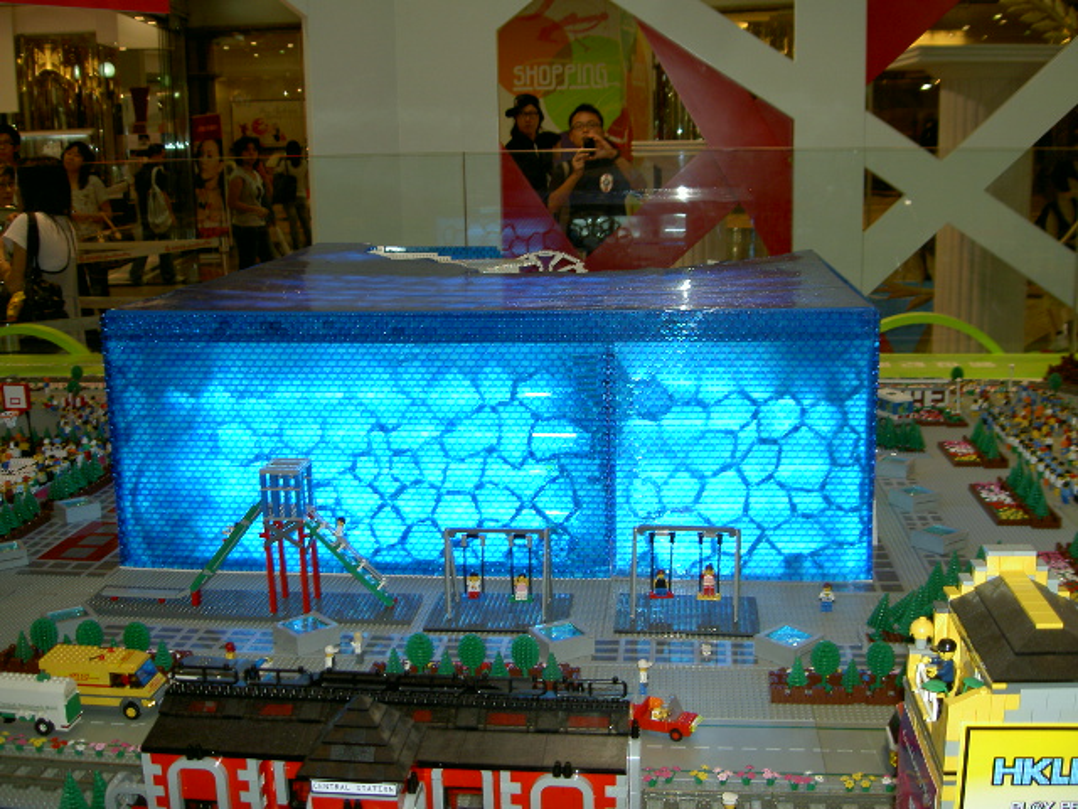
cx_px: 539
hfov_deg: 47.9
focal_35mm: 39
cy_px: 404
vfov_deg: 36.8
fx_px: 1215
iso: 100
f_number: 2.8
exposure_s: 1/60
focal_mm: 8
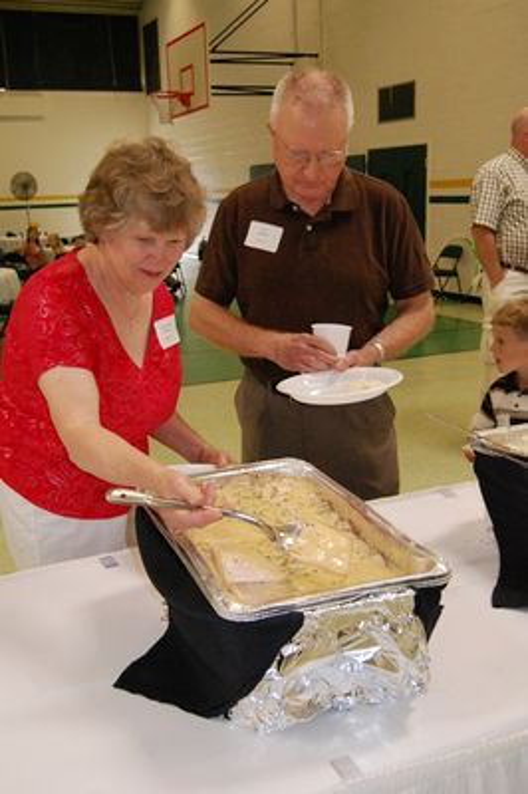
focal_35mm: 36
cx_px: 264
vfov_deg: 53.2
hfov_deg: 36.8
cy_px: 397
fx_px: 793
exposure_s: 1/100
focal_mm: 24
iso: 1600
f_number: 5.6
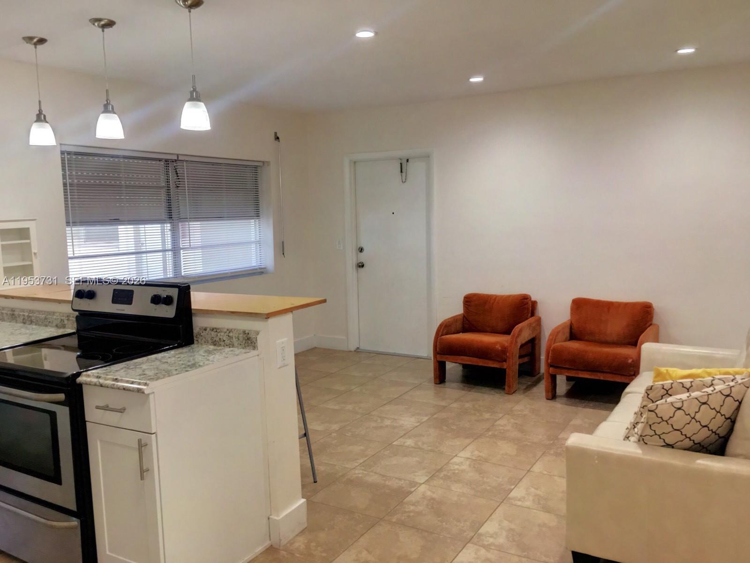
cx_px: 375
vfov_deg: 48.2
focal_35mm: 29
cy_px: 282
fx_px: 628
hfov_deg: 61.7
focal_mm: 4.15
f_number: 2.2
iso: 64
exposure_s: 1/33
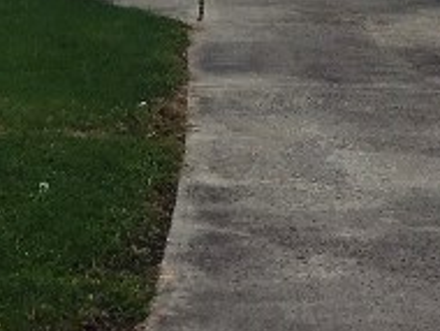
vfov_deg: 9.1
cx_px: -195
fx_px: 1985
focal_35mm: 156
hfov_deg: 12.1
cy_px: -262
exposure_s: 1/1326
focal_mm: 4.15
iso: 25
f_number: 2.2
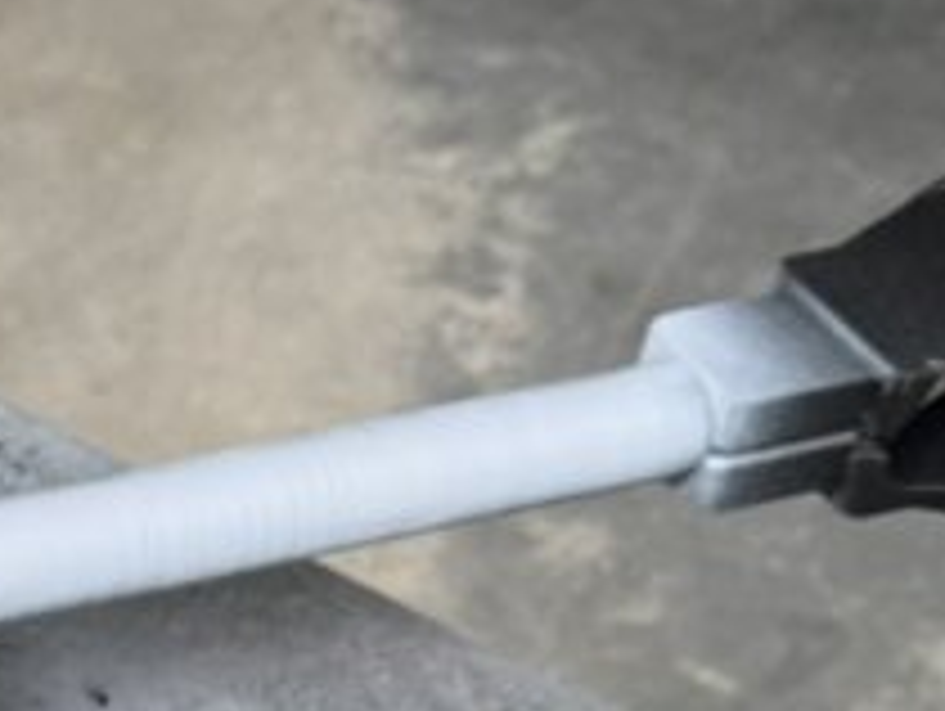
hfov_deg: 15.9
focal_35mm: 117
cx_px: -320
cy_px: 1008
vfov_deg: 12.2
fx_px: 3198
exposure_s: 1/256
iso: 64
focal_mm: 6.76
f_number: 1.78
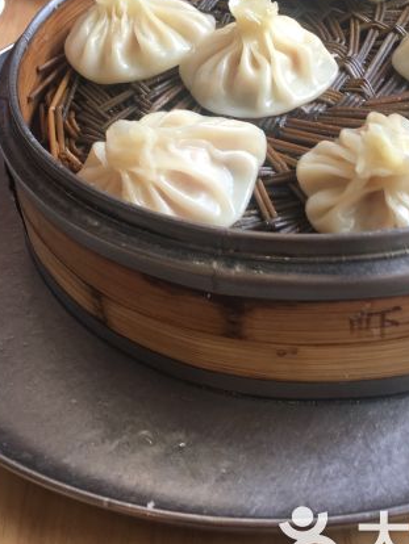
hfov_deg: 29.5
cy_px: 146
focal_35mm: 49
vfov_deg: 38.0
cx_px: 264
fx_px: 771
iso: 32
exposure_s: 1/50
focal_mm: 4.15
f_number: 2.2
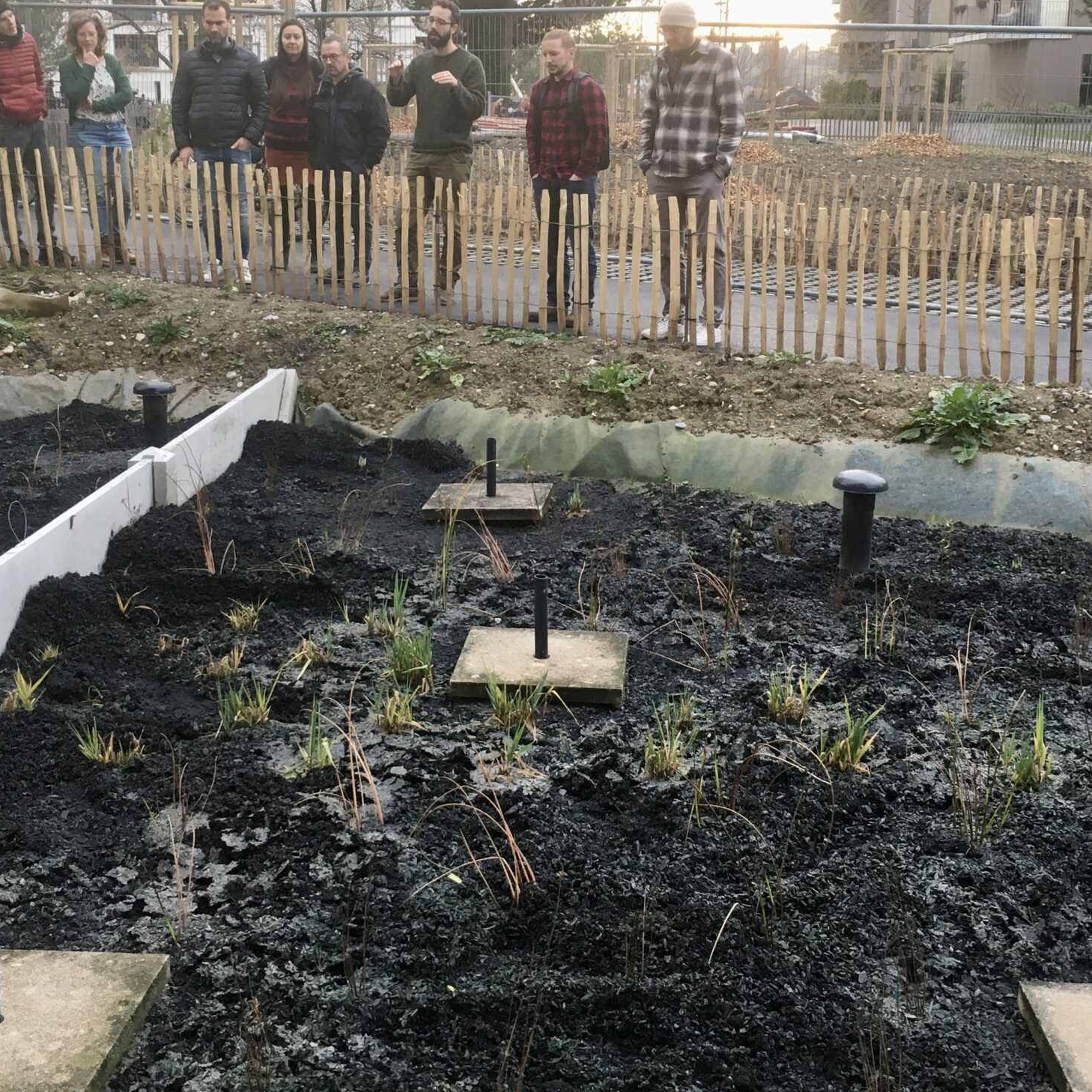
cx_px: 548
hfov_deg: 37.6
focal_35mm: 45
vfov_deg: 37.4
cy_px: 452
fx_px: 1606
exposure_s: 1/33
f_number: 2.2
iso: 40
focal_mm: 4.15
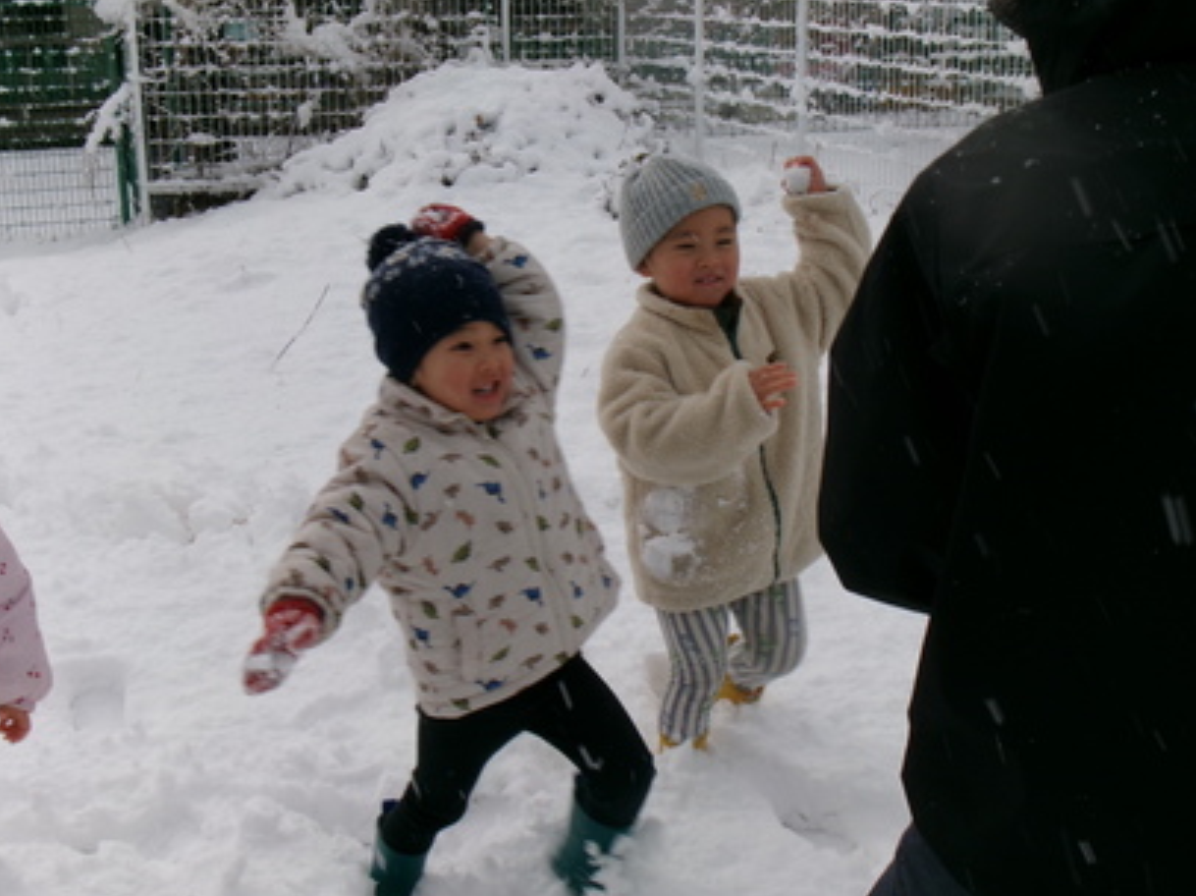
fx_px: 1830
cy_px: 399
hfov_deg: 36.2
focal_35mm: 53
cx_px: 607
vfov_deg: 27.5
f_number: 12.5
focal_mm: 7.8
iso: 100
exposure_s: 1/180
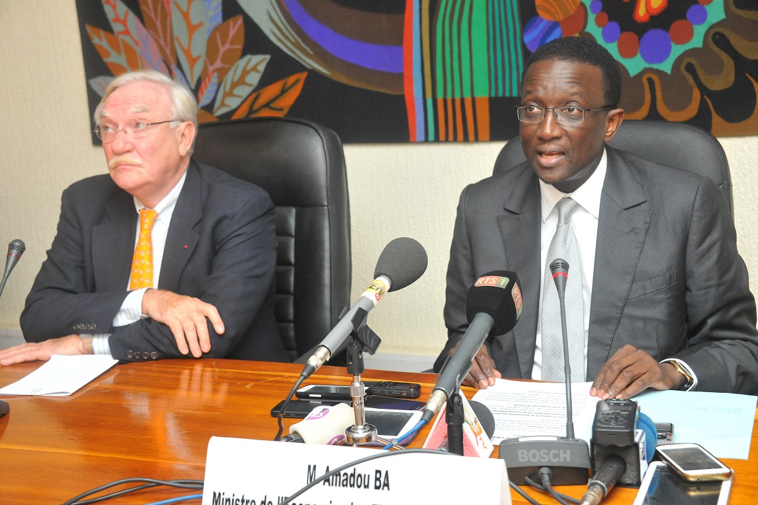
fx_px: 1305
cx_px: 379
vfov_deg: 21.9
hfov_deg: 32.4
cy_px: 252
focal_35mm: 62
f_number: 5.6
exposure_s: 1/100
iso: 1600
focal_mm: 62
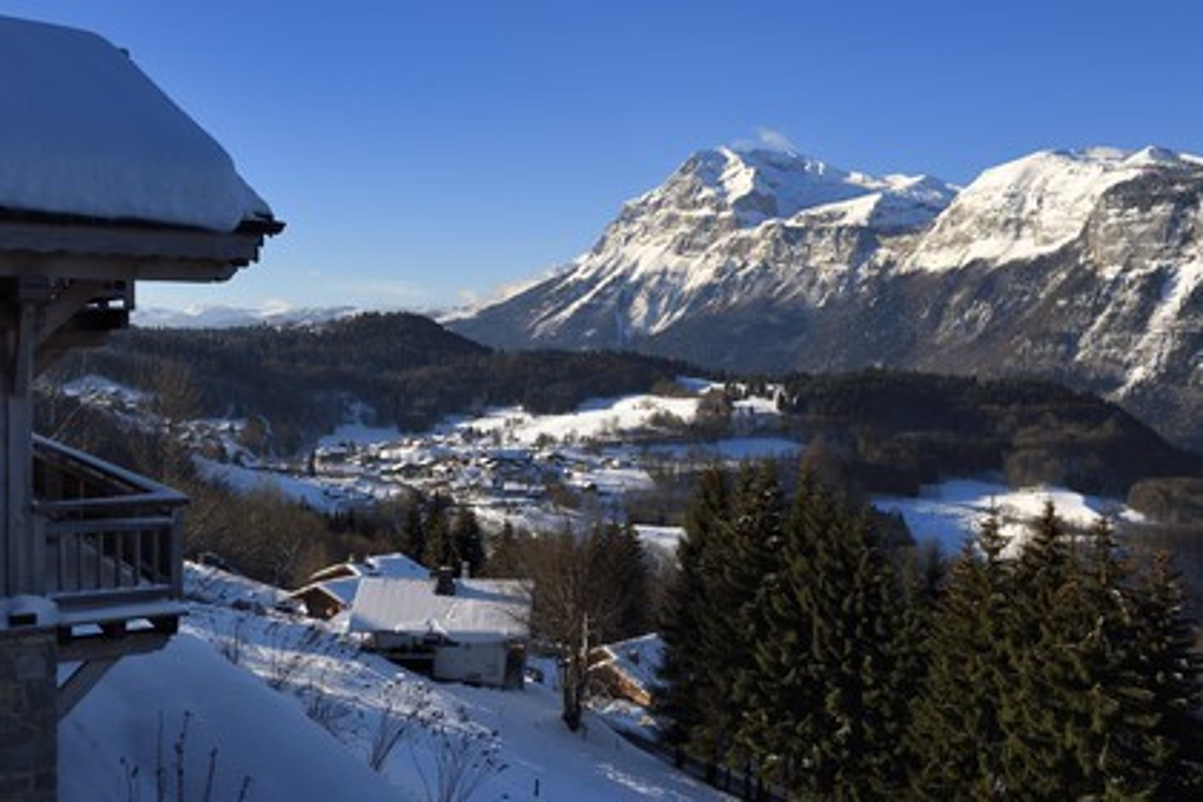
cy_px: 401
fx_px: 1337
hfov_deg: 48.5
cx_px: 602
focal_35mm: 40
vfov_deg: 33.4
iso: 320
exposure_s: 1/250
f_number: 16
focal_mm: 40
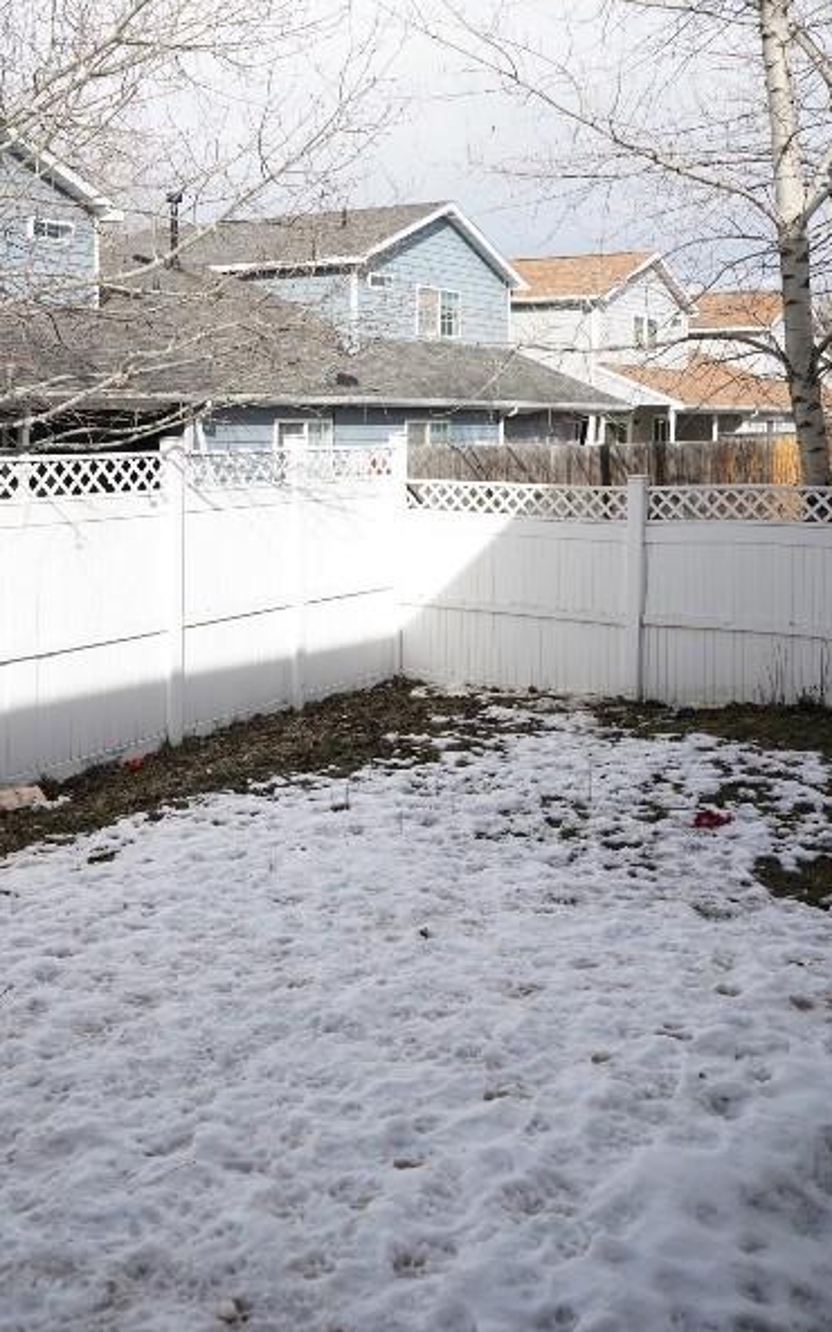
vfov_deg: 52.3
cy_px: 522
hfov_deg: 34.3
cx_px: 322
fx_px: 1342
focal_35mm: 37
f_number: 5.6
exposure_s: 1/1000
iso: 250
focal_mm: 28
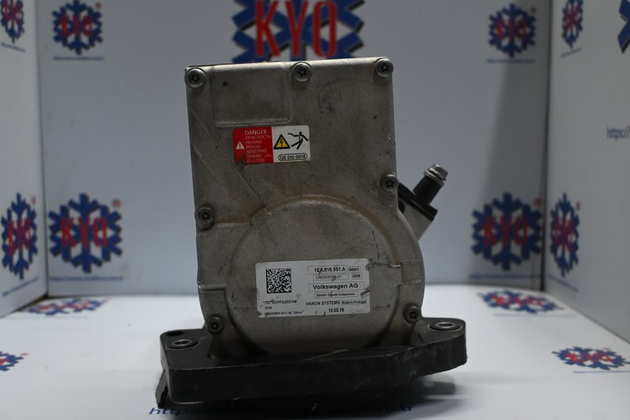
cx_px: 315
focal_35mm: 37
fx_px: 643
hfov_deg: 52.2
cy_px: 210
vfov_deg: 36.2
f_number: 4.2
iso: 800
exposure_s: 1/125
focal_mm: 24.5
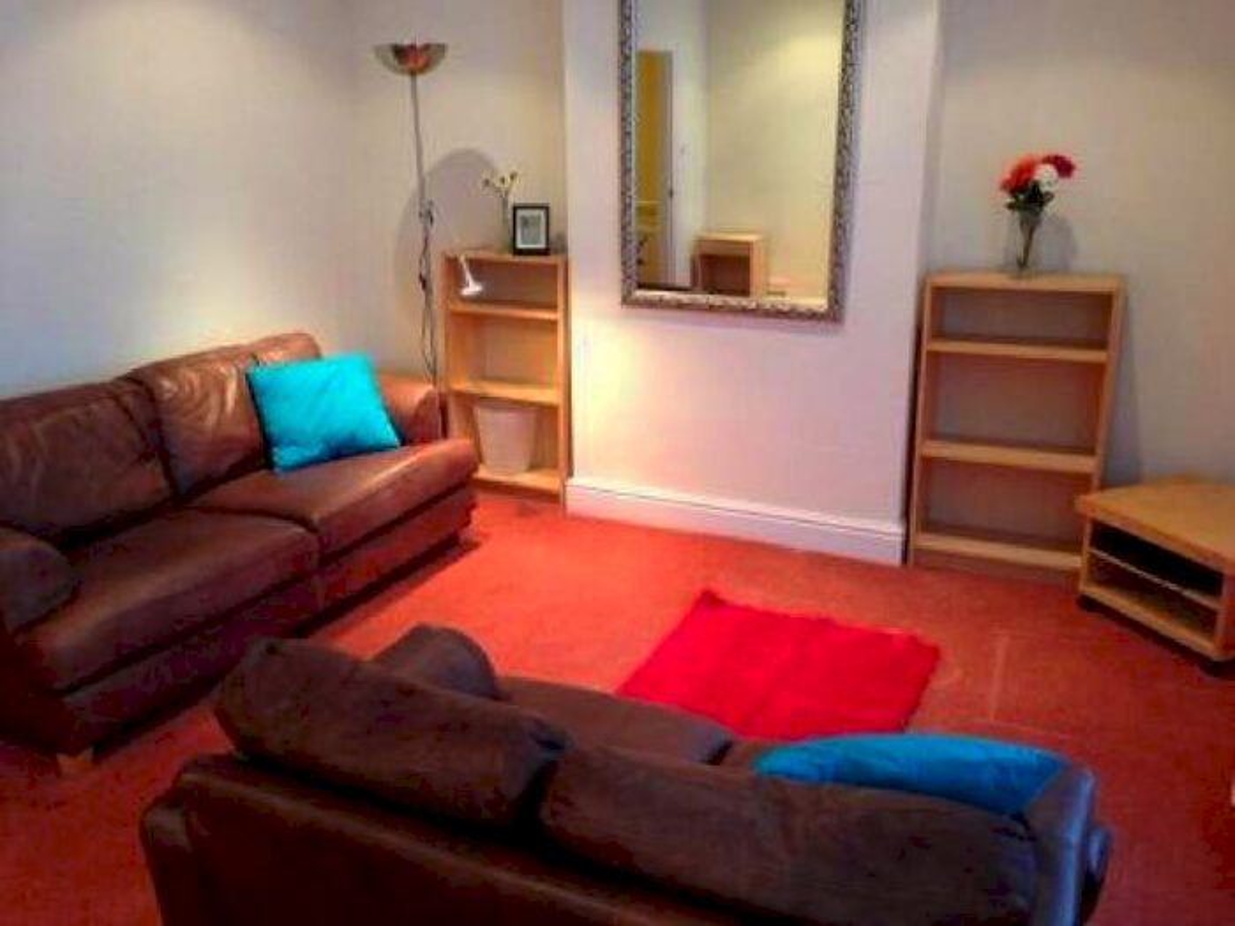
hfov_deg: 55.4
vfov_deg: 42.9
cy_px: 463
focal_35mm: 33
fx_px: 1177
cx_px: 618
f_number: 2.4
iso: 250
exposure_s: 1/20
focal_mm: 4.13
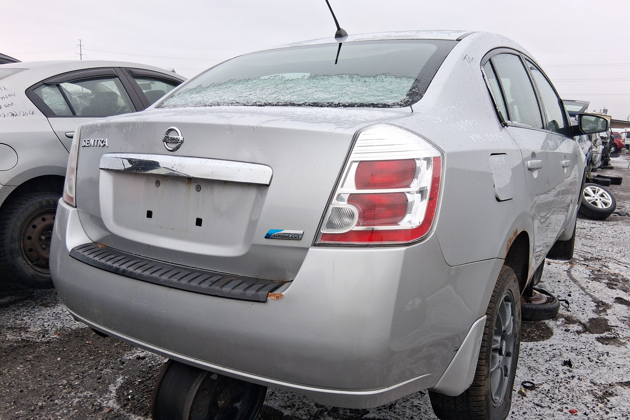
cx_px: 320
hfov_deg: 65.5
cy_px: 240
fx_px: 490
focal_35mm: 28
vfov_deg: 46.3
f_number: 1.8
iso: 50
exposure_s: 1/120
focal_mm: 3.98
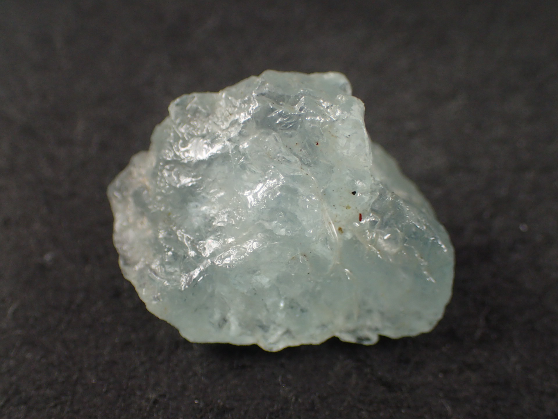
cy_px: 210
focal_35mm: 57
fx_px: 919
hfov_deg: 33.8
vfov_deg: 25.7
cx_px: 279
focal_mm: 10.29
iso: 320
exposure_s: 1/200
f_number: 3.5
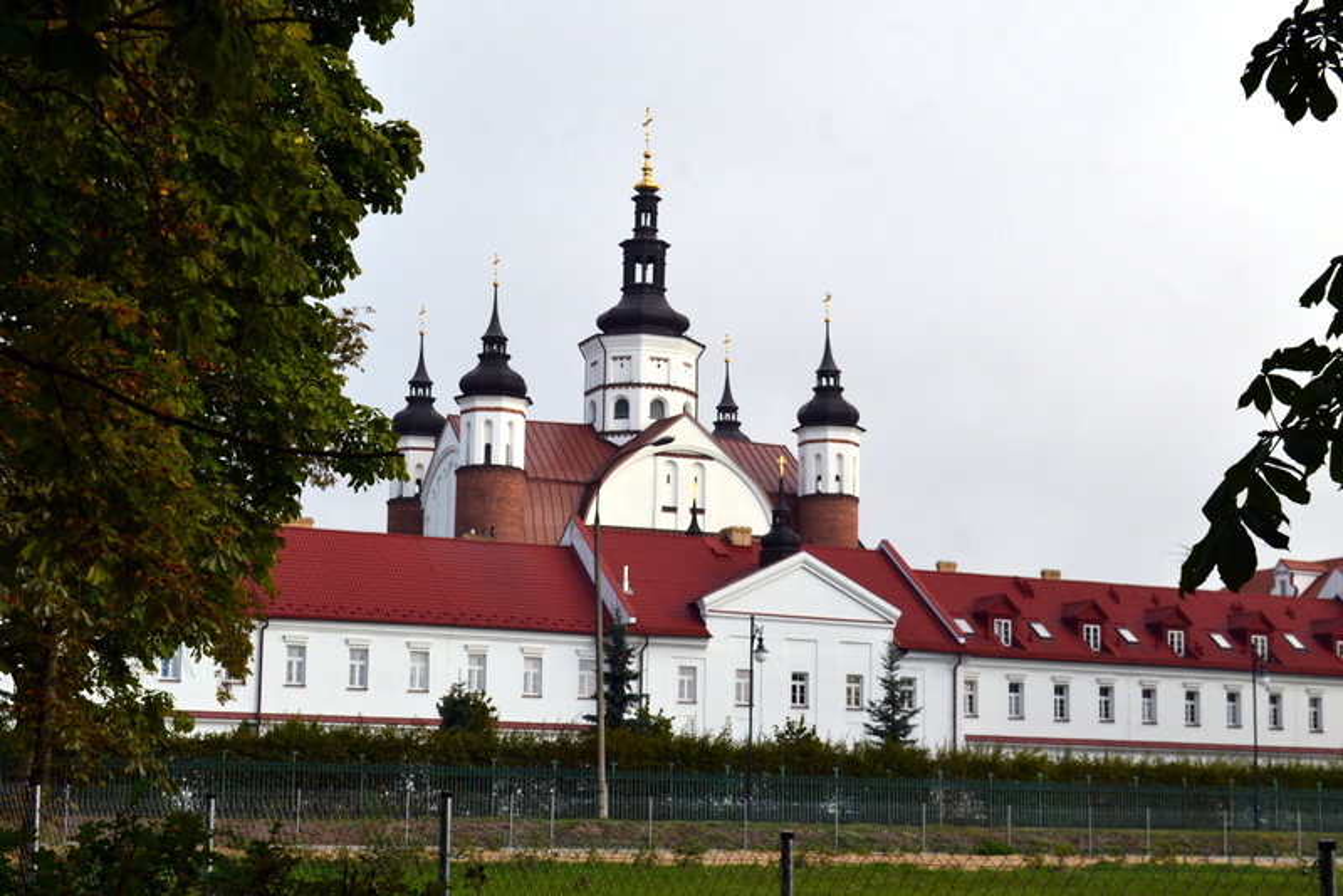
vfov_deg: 22.6
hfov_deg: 33.4
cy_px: 448
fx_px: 2239
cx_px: 672
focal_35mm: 60
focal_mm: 40
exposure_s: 1/200
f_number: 10
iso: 400
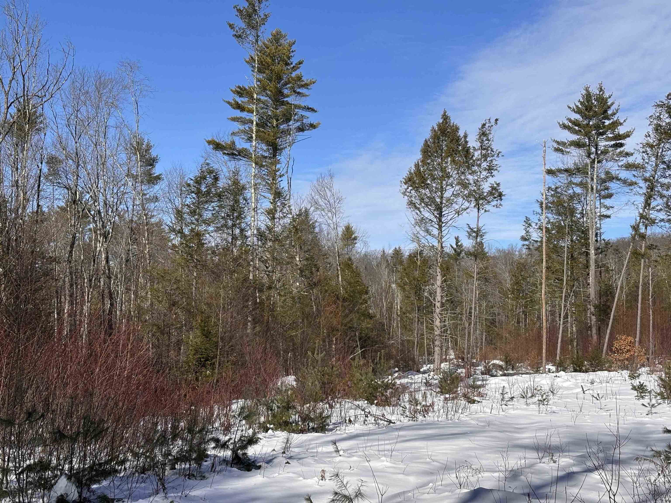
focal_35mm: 52
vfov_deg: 28.0
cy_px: 252
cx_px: 336
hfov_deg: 36.8
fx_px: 1008
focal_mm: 5.96
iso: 40
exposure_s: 1/3937
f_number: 1.6
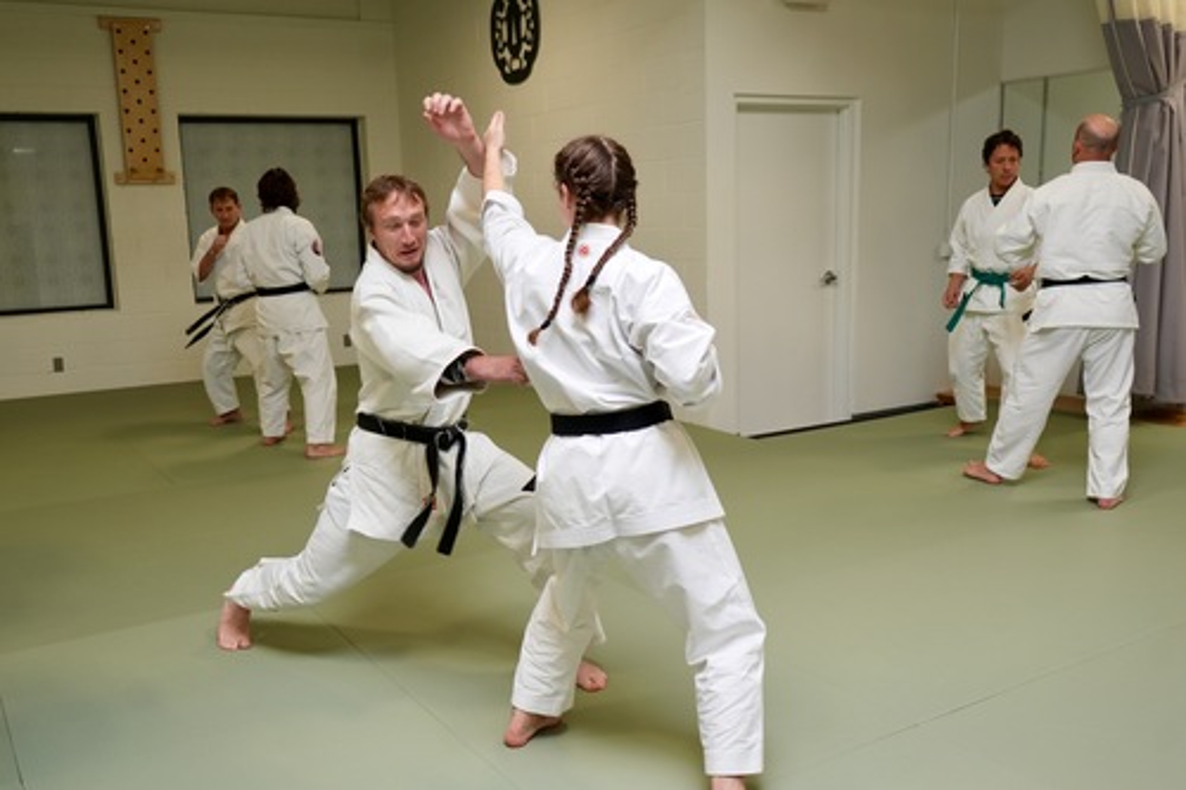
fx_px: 922
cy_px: 395
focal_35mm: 28
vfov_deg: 46.4
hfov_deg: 65.5
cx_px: 593
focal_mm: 28
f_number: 3.5
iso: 320
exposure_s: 1/250
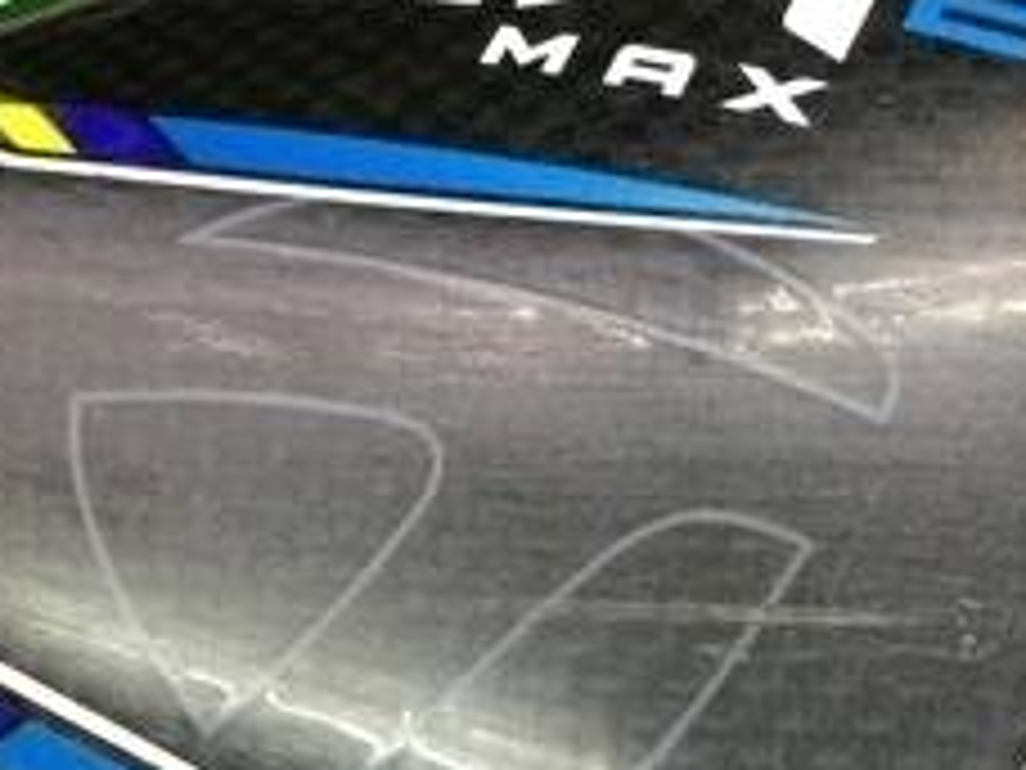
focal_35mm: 87
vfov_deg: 16.6
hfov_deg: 22.5
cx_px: 616
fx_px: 2579
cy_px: 784
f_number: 2.4
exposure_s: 1/30
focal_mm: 3.3
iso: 125
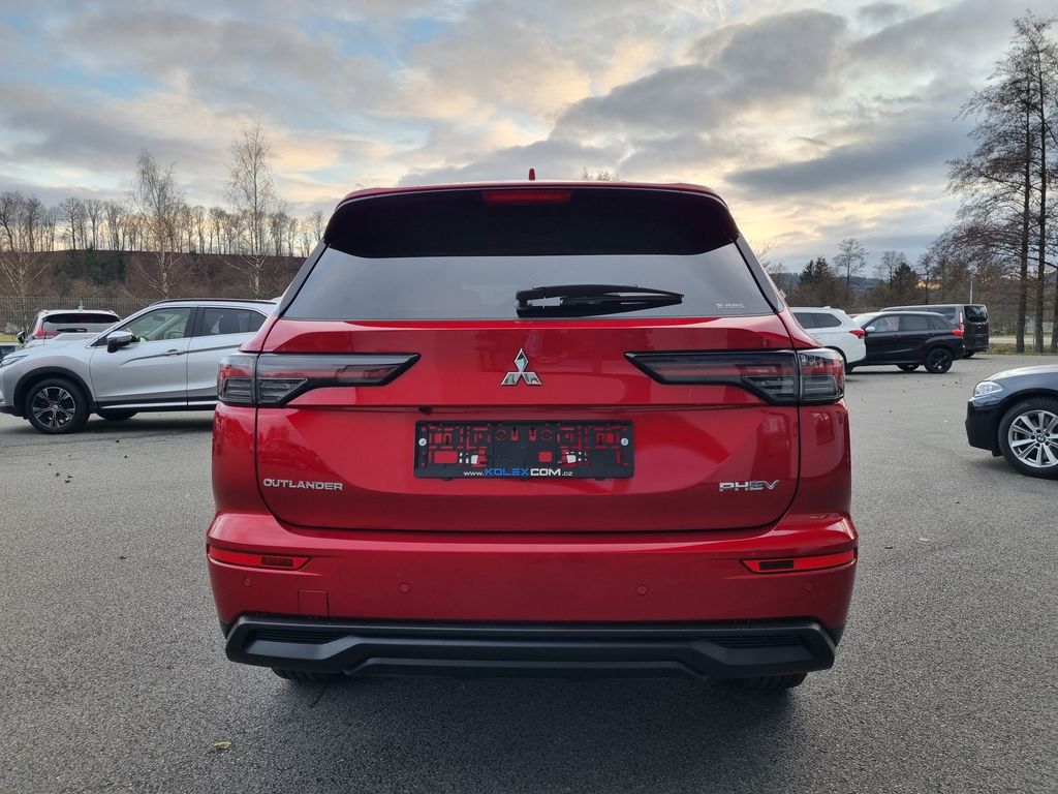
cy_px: 397
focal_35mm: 26
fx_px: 795
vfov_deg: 53.1
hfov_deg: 67.3
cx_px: 529
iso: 50
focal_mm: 5.4
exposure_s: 1/100
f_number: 1.8
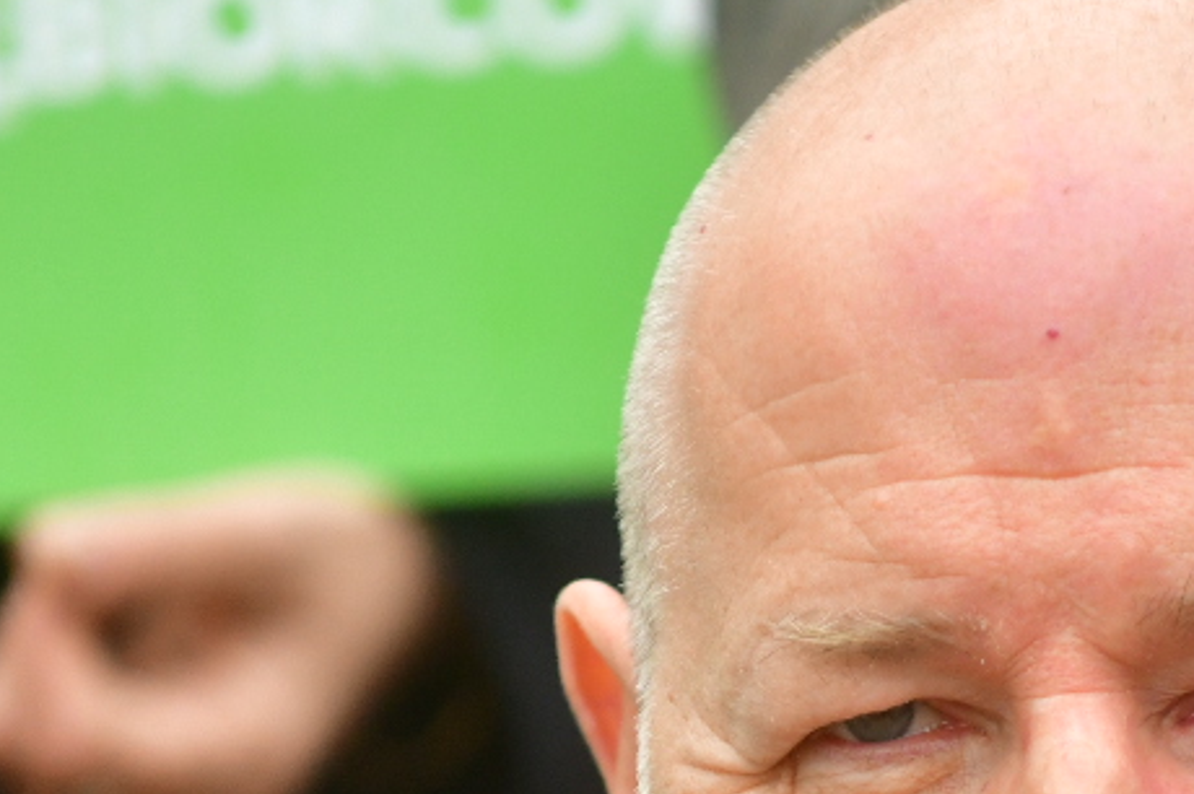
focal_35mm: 705
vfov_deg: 1.9
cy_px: 1095
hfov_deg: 2.9
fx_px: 23365
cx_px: 1137
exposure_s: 1/3200
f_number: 2.8
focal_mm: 200
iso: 900
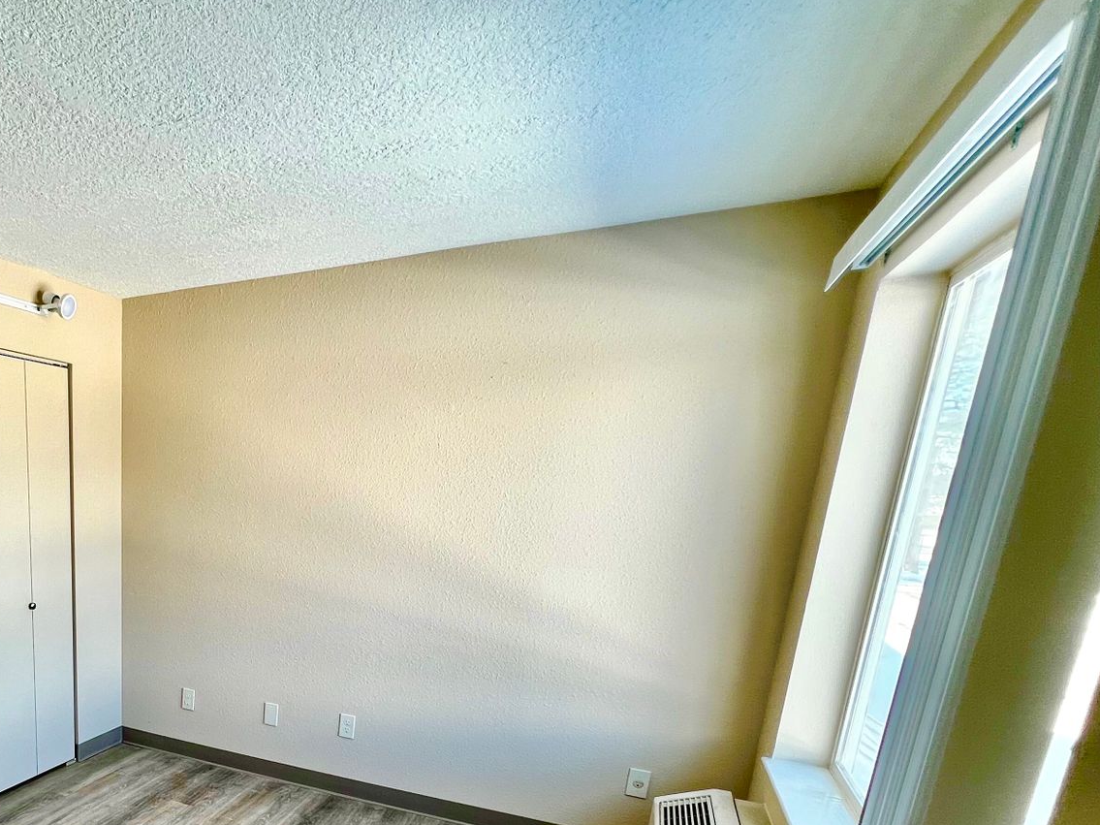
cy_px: 680
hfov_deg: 66.8
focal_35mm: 22
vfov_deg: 55.9
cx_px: 172
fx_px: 699
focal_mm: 1.57
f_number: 1.8
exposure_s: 1/99
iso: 32
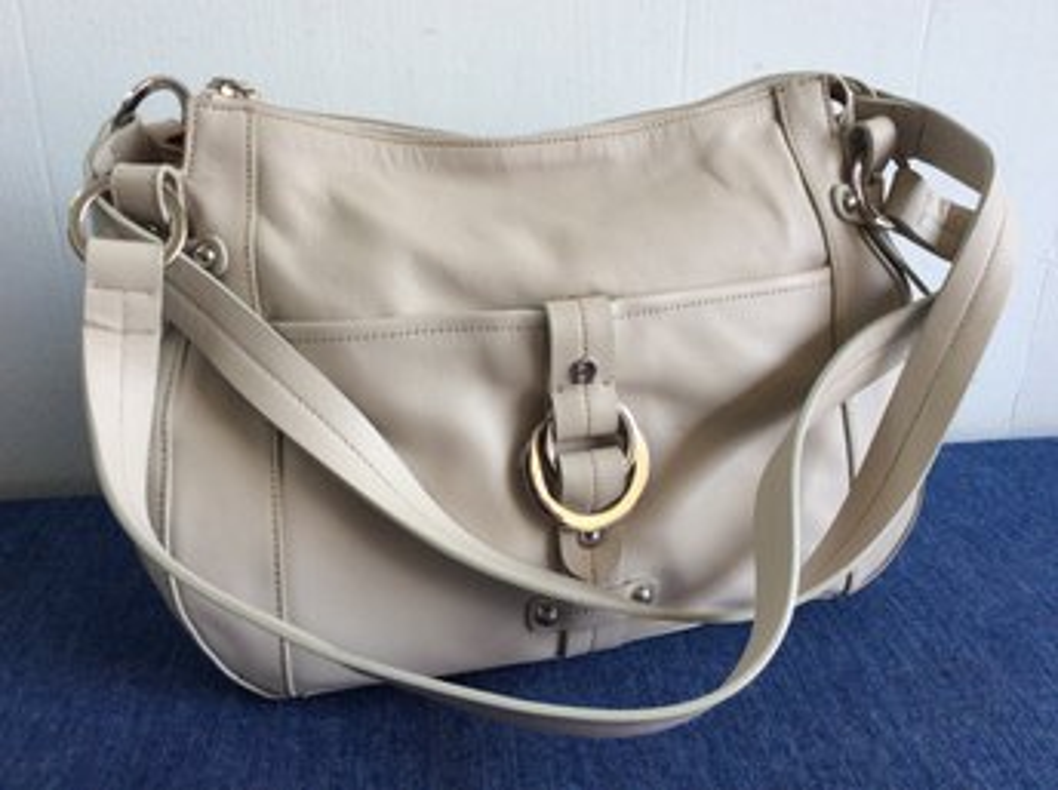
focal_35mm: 32
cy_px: 395
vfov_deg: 44.1
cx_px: 529
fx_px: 977
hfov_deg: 56.9
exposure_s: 1/120
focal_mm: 3.3
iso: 50
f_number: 2.4
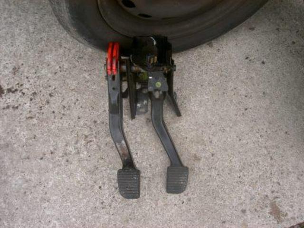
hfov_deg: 47.9
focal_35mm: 39
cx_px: 152
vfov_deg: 36.8
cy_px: 114
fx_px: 343
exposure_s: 1/244
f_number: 4.7
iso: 100
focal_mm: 8
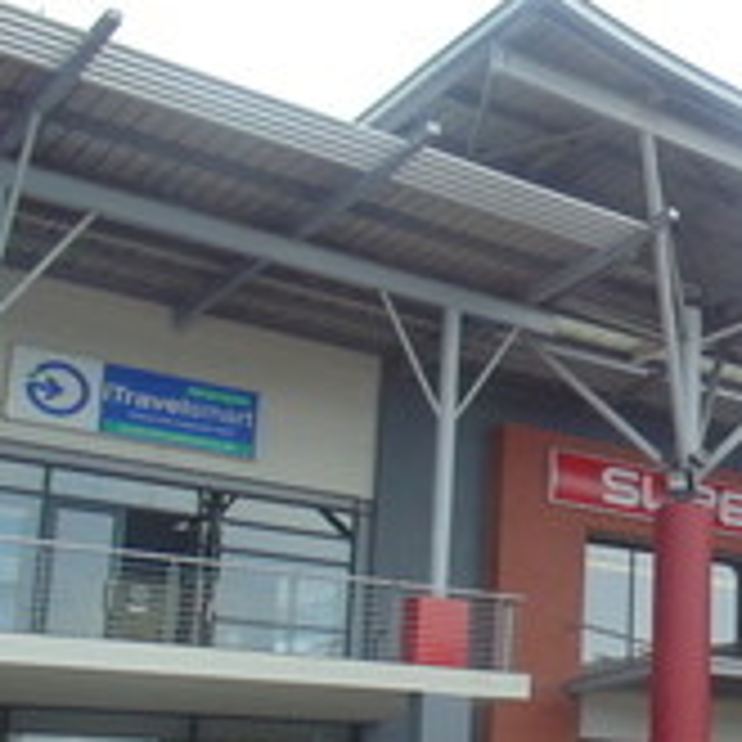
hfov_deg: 23.7
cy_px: 582
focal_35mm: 59
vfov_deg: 28.5
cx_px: 1088
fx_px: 1431
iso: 80
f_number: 3.1
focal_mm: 4
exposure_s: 1/320
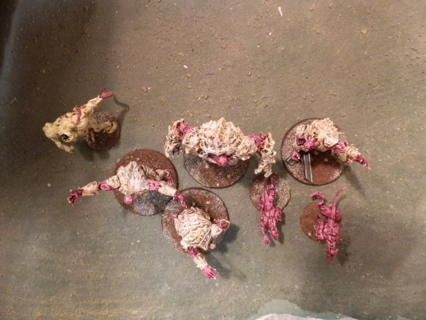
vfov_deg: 49.7
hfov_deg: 63.4
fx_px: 345
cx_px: 213
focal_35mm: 28
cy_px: 160
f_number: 3.1
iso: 400
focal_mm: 5
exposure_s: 1/80
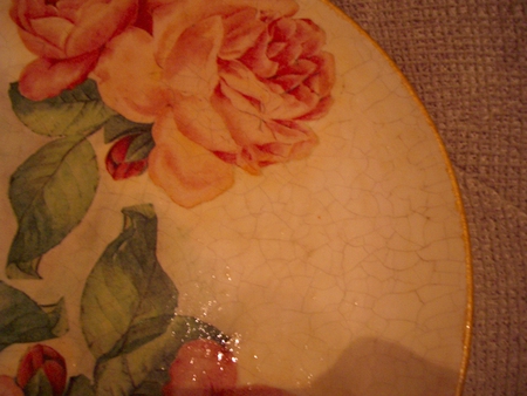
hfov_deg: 52.6
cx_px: 264
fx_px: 533
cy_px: 198
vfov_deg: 40.7
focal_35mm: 35
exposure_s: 1/10
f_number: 2.6
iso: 200
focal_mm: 5.8
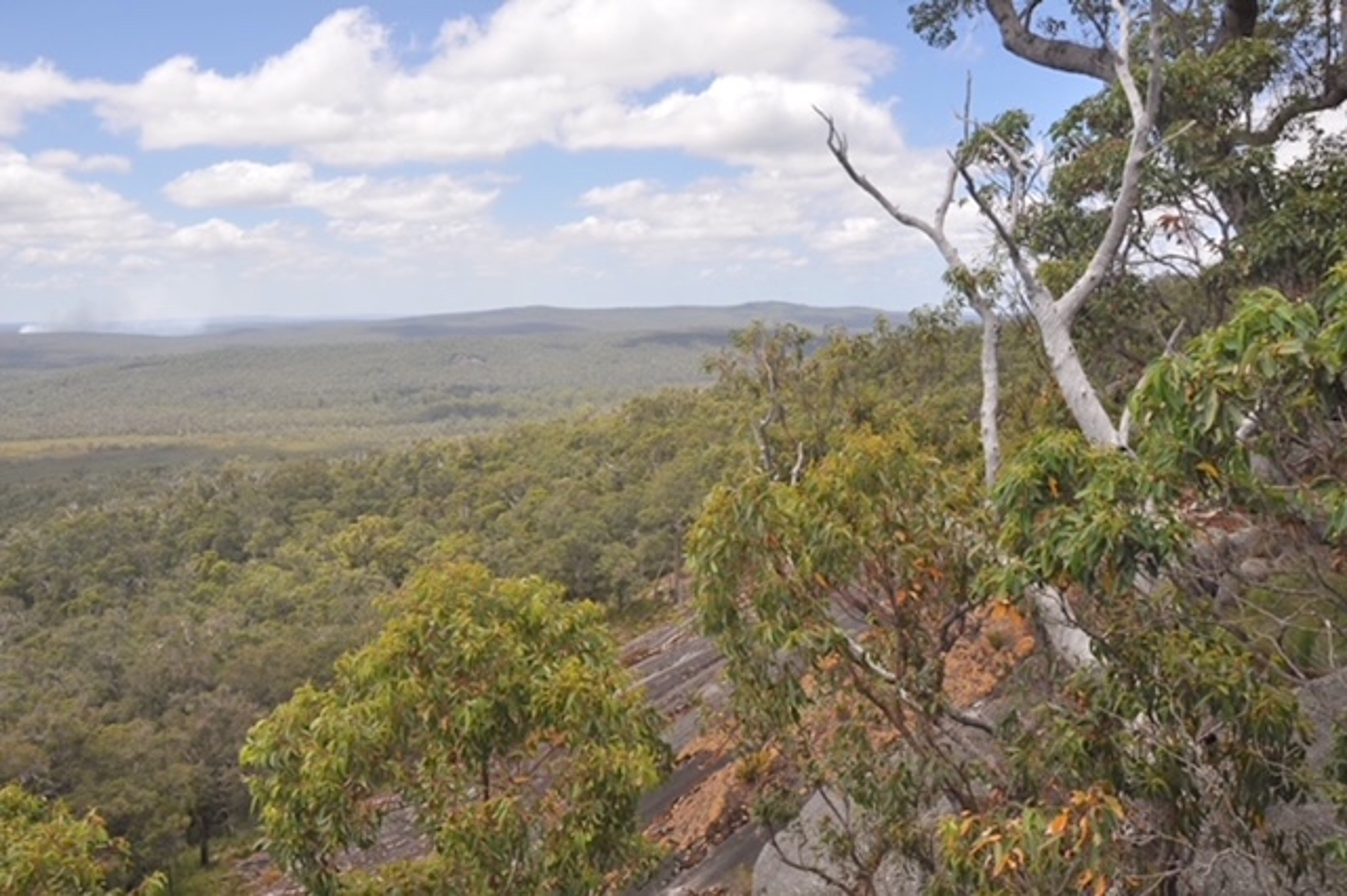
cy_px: 448
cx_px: 674
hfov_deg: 67.4
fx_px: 1010
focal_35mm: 27
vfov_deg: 47.9
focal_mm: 18
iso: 200
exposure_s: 1/320
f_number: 9
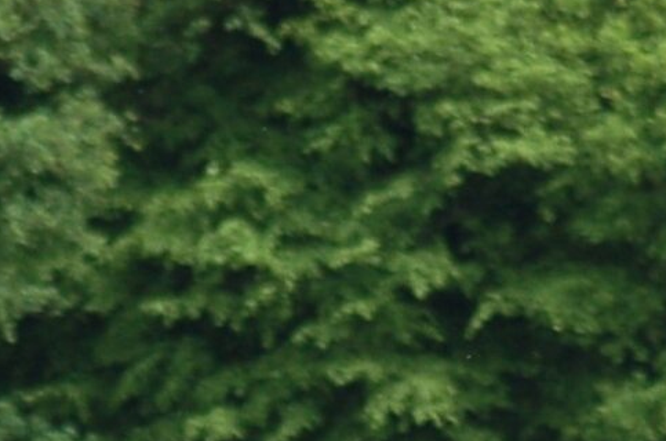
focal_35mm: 922
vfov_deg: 1.5
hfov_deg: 2.2
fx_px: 17028
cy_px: 878
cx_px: 585
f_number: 4.5
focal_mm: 135
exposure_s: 1/1000
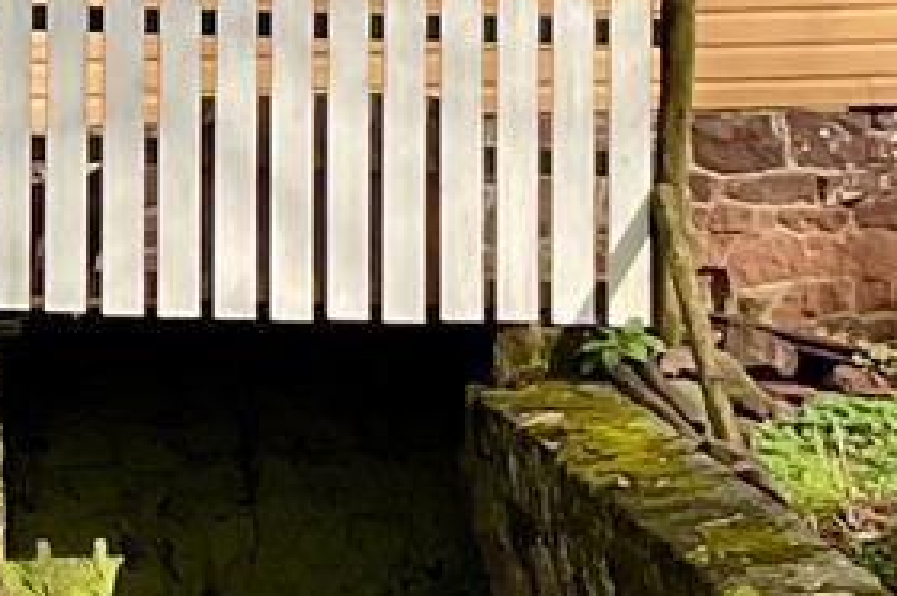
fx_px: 5500
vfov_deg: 6.1
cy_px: -564
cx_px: -612
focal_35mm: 221
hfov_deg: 9.0
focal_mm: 3
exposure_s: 1/1311
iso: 16
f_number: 1.8
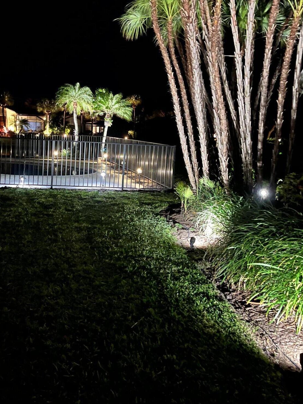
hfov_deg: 40.2
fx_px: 409
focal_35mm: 35
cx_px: 100
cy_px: 157
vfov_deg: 52.2
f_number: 1.6
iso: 800
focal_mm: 5.1
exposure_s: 1/5
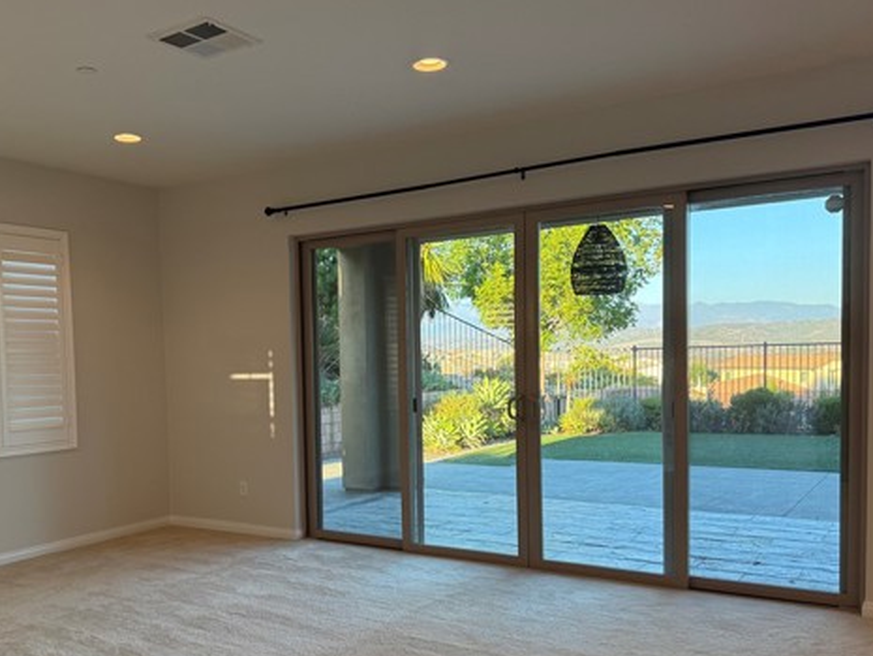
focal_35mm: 33
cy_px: 402
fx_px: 832
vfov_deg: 42.7
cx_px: 345
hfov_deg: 54.9
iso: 125
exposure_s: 1/235
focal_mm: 6.76
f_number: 1.78
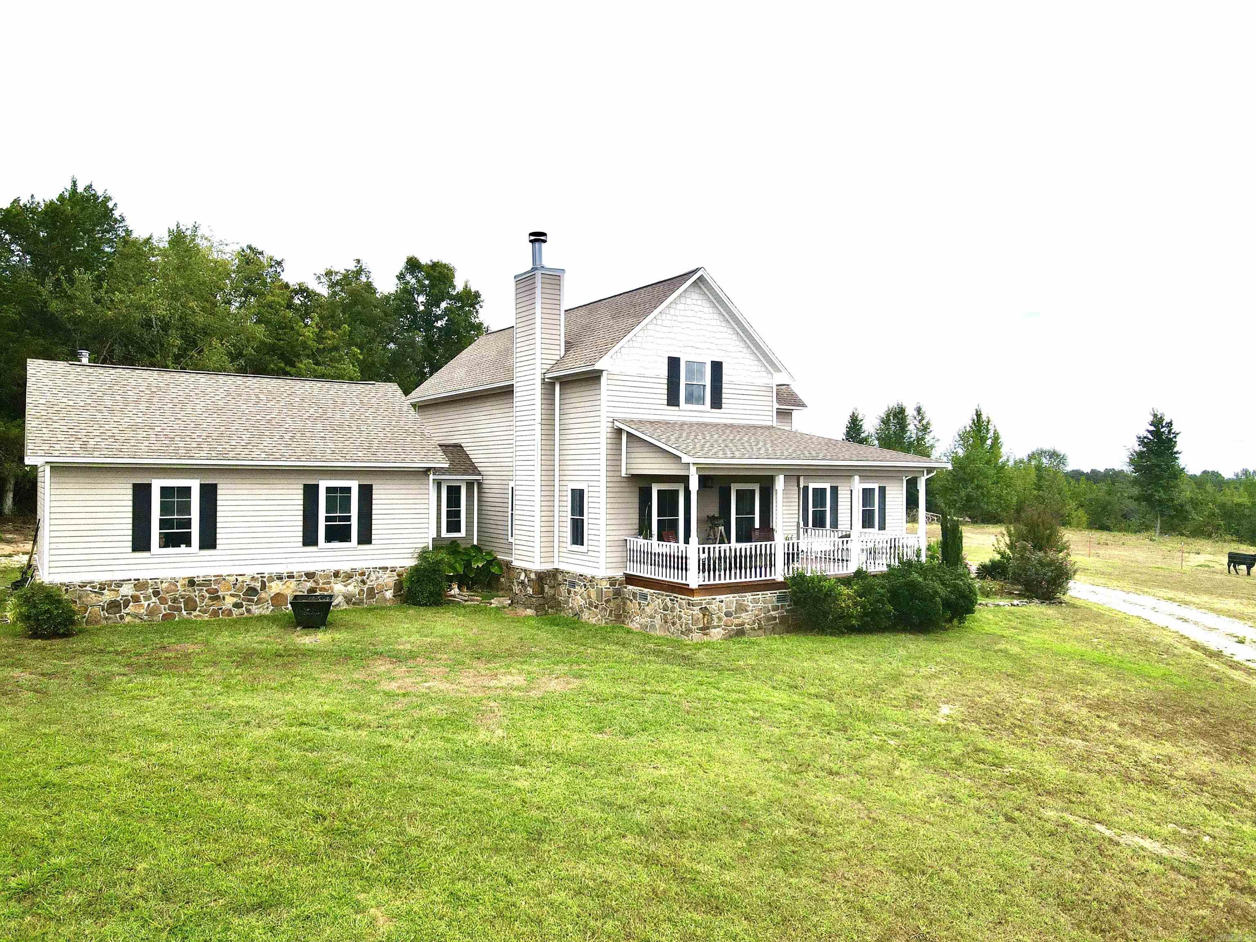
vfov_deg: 56.8
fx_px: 871
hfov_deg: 71.6
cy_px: 471
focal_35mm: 24
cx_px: 628
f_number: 2.8
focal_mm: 4.5
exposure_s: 1/240
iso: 100
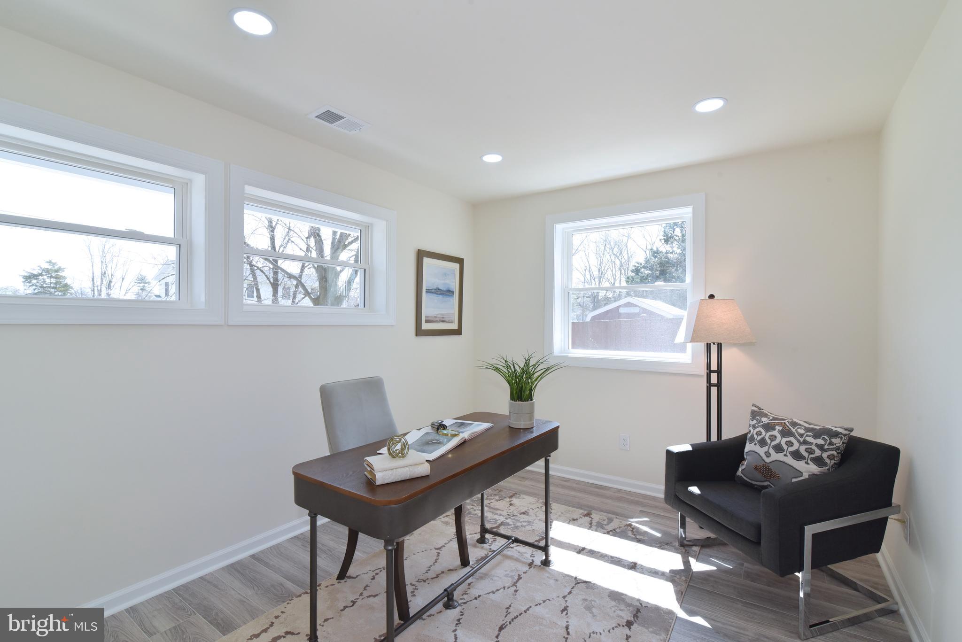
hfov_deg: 96.7
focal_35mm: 16
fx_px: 428
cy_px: 321
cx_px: 481
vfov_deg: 73.8
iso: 1000
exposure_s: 1/125
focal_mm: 16
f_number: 10
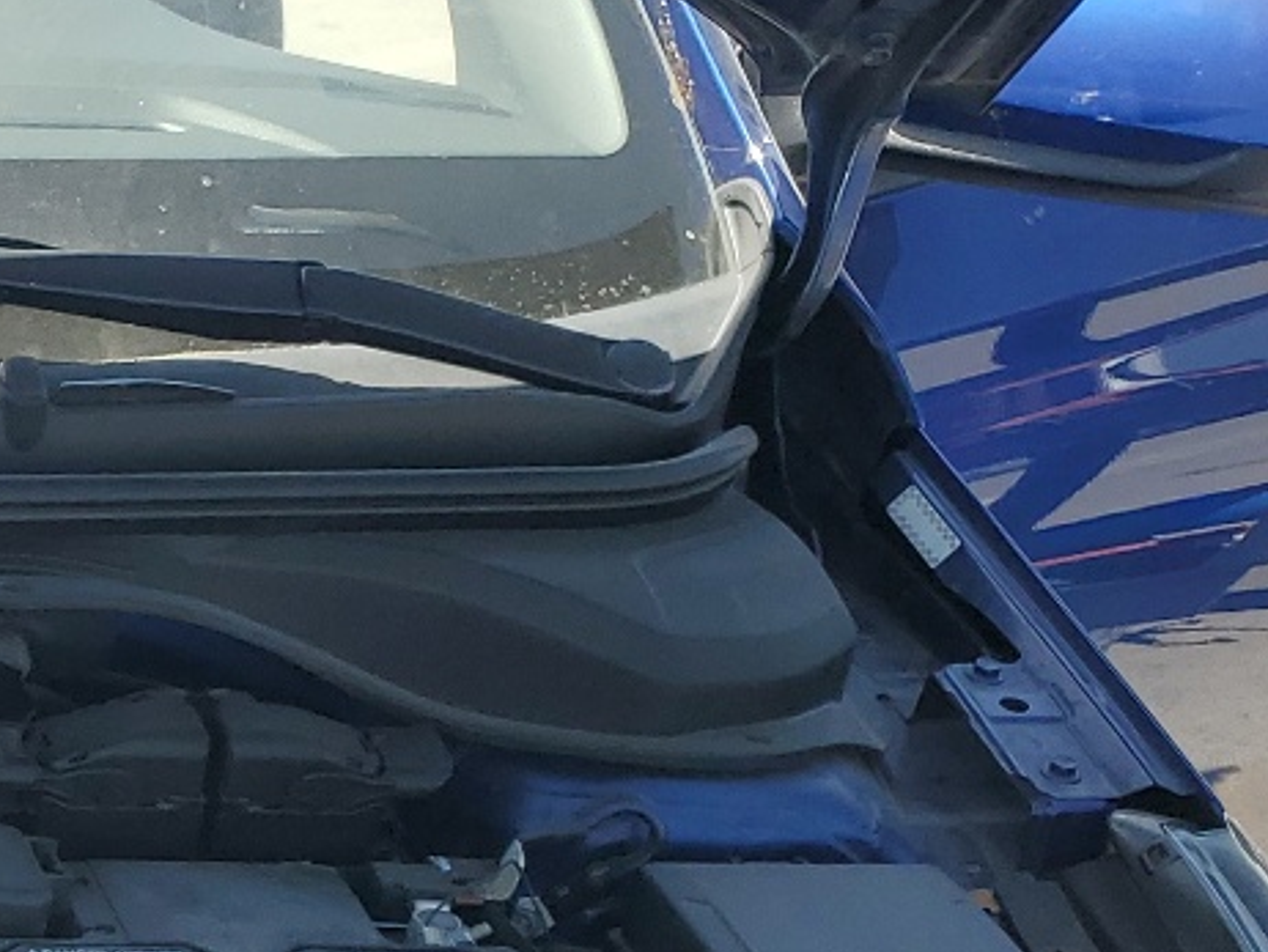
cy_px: 1257
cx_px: -703
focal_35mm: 90
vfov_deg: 15.6
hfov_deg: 18.8
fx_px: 3298
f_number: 1.5
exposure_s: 1/1250
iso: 50
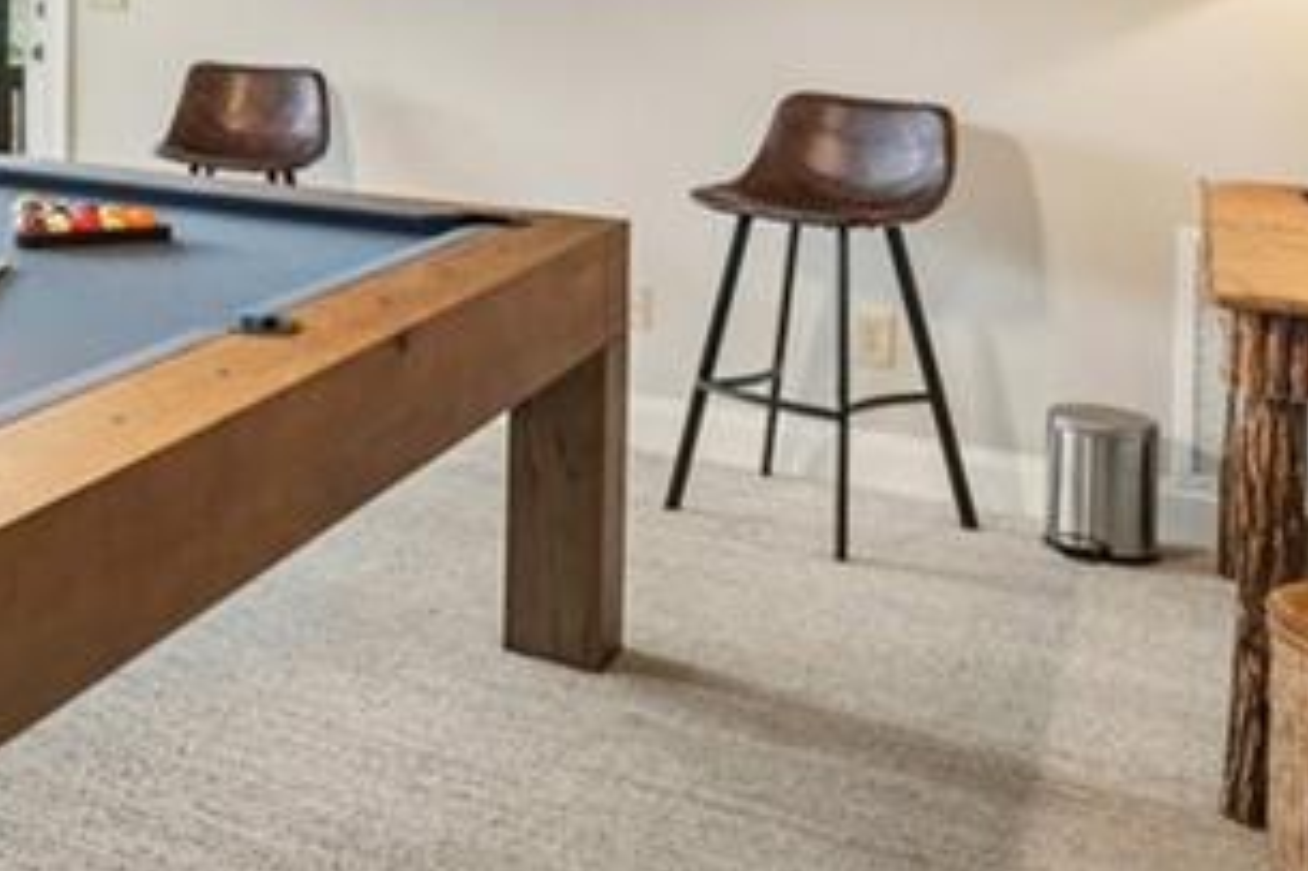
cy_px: -92
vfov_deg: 26.3
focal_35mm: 47
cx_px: -395
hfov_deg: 31.9
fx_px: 1707
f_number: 8
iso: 320
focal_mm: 14
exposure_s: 1/8
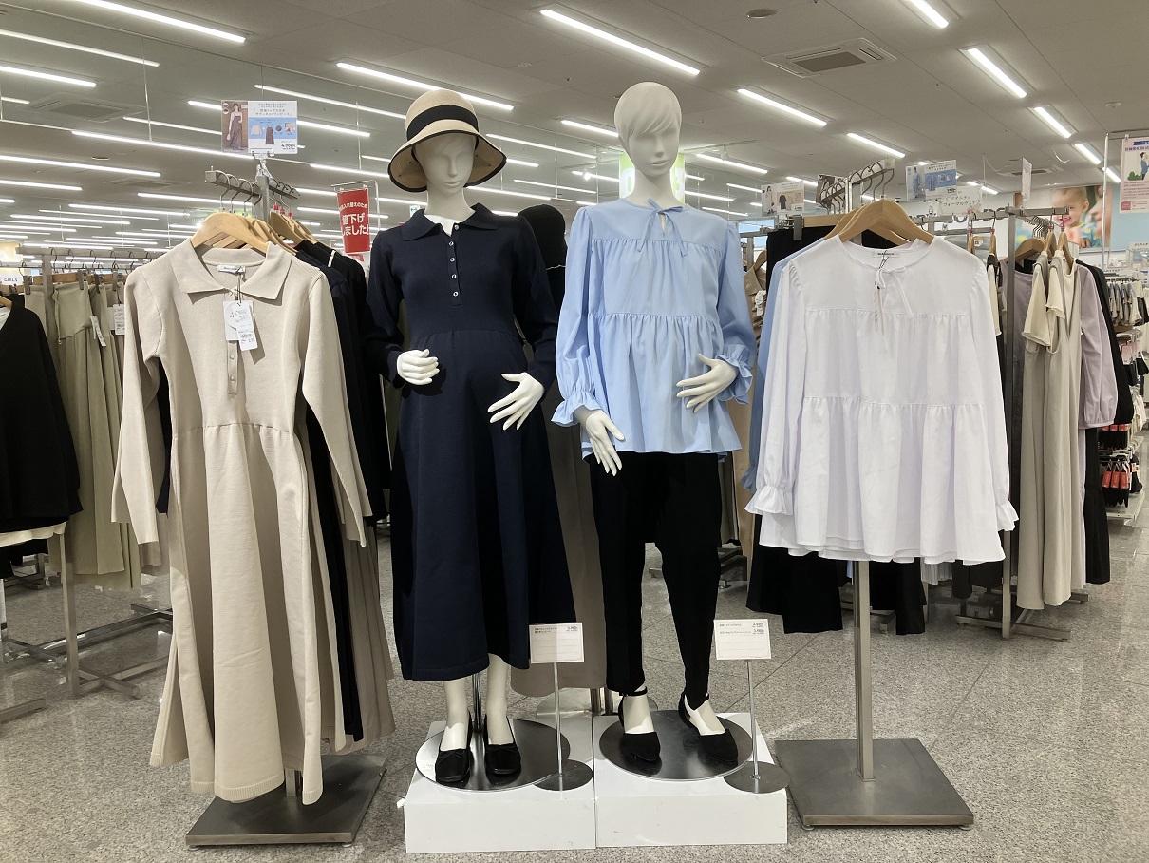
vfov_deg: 49.8
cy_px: 432
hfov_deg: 63.4
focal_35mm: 28
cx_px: 574
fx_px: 930
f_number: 1.8
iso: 32
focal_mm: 3.99
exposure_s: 1/100
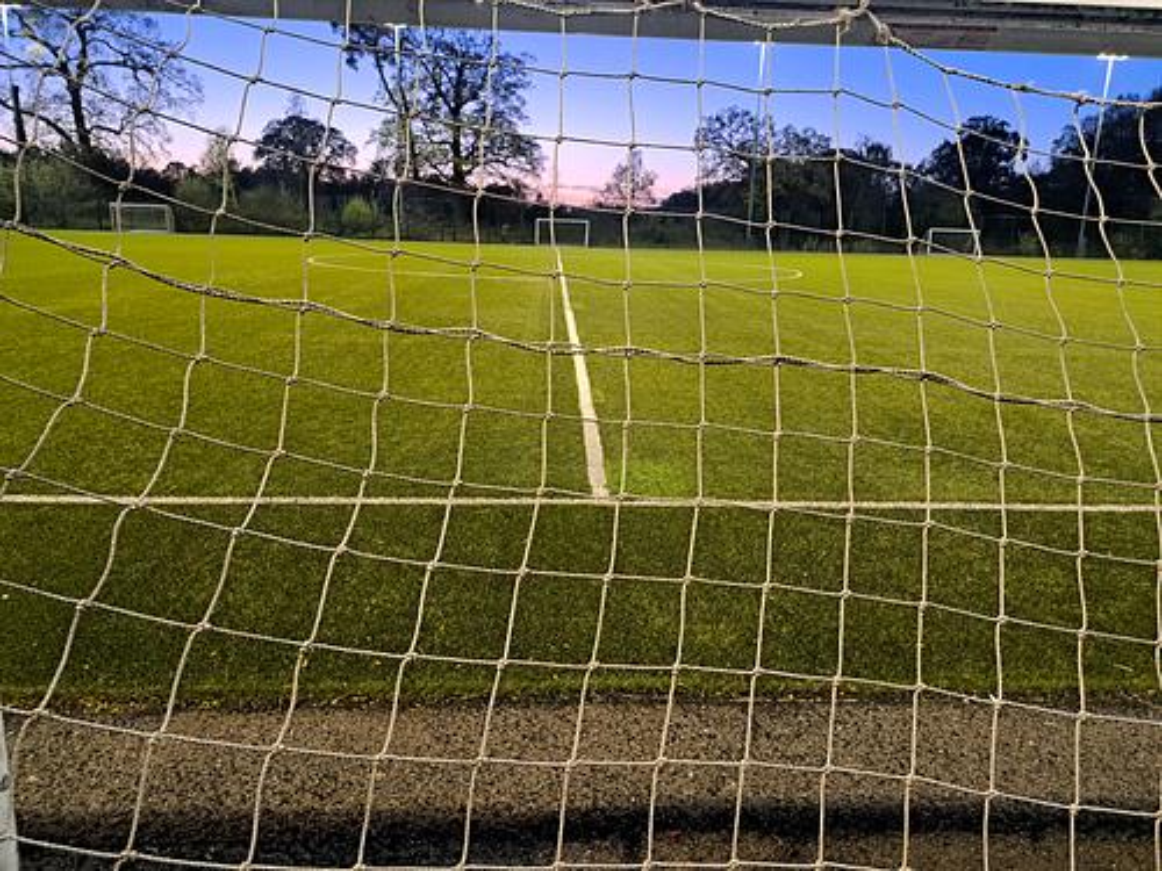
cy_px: 436
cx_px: 581
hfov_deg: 71.6
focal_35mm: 24
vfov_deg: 56.8
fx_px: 806
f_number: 1.8
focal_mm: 5.23
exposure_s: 1/50
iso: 500
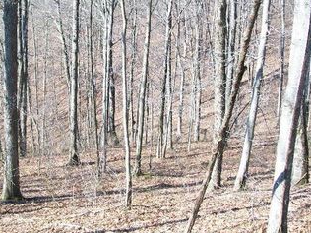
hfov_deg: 38.5
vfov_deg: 29.5
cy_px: 79
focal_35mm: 49
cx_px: 103
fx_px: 440
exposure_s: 1/250
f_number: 2.7
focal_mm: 6
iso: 64
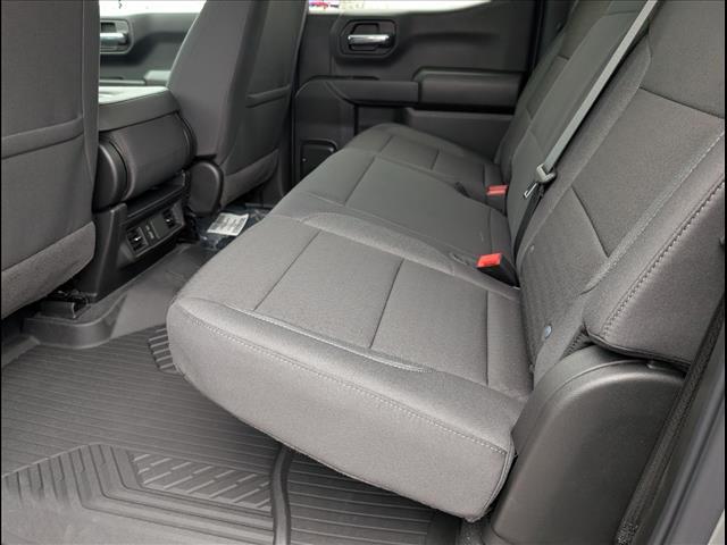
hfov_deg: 71.6
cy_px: 272
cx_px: 364
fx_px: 504
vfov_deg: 56.8
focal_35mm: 24
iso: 606
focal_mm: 6.9
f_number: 1.68
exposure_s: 1/263
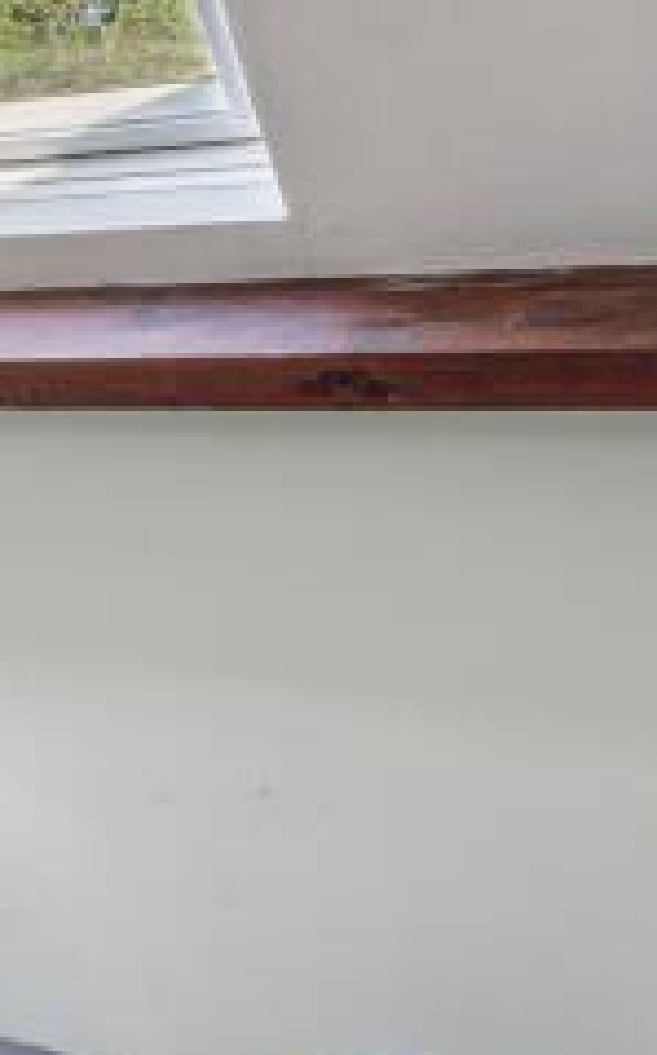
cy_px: 439
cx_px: -1270
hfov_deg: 11.5
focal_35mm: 70
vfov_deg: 29.3
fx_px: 2009
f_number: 13
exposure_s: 1/5
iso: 320
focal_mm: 16
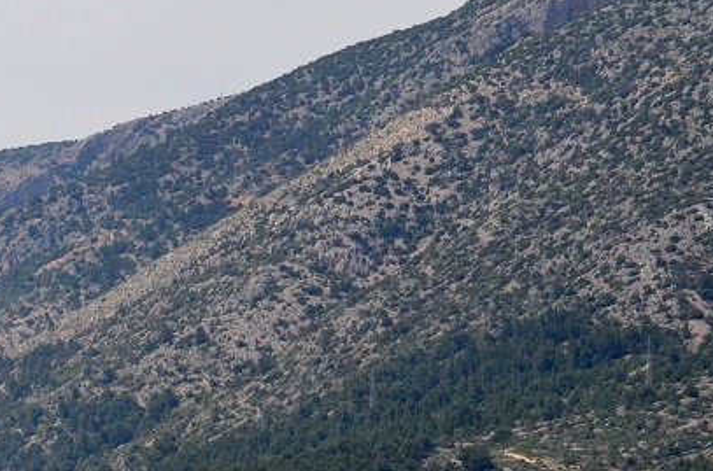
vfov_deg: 5.3
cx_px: 53
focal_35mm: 258
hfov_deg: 8.0
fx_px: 5096
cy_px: 377
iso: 1800
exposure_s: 1/8000
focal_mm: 70
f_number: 6.3
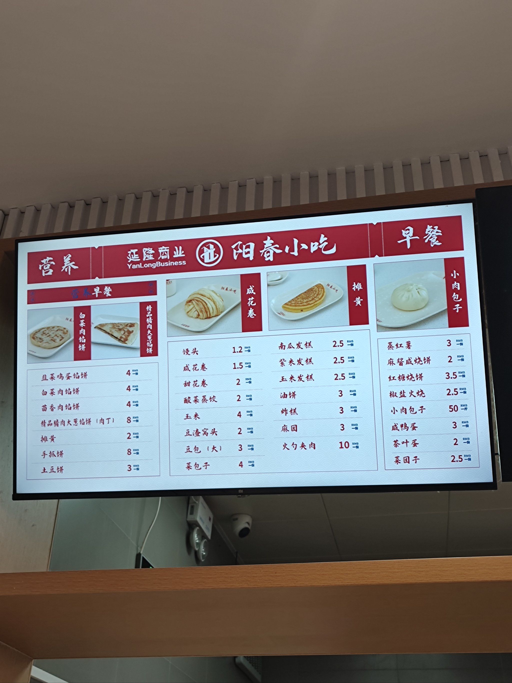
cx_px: 256
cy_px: 342
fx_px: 493
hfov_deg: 54.9
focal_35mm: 25
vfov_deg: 69.4
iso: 177
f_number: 1.75
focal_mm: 5.96
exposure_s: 1/50
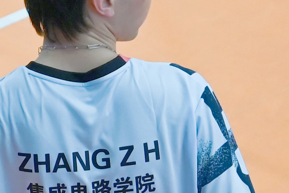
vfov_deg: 2.7
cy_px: 287
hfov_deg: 4.1
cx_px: -119
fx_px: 4040
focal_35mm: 503
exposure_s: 1/125
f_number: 4
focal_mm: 70
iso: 1000
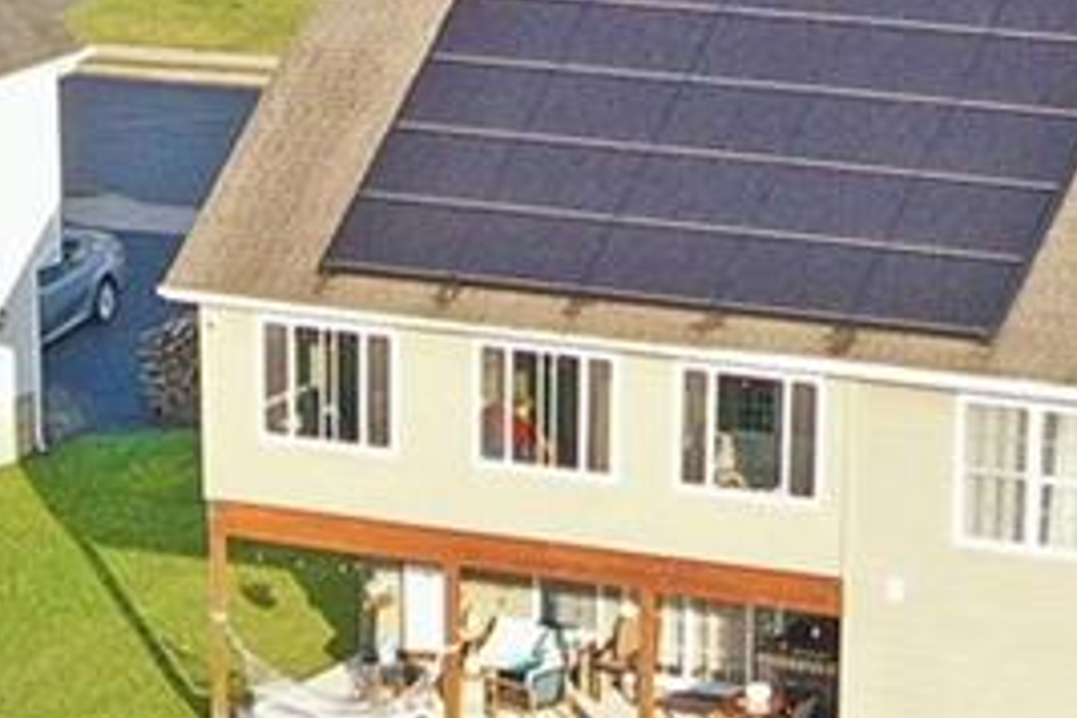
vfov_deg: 5.7
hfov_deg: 9.5
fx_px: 6432
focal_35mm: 215
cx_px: 129
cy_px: 2660
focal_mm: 10.26
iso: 200
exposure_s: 1/240
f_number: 5
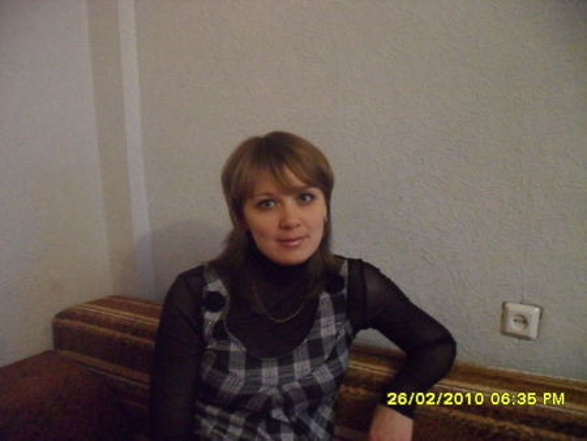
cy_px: 220
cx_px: 294
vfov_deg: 40.7
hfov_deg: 52.6
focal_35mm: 35
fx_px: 594
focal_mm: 6.2
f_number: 2.8
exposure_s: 1/20
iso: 800
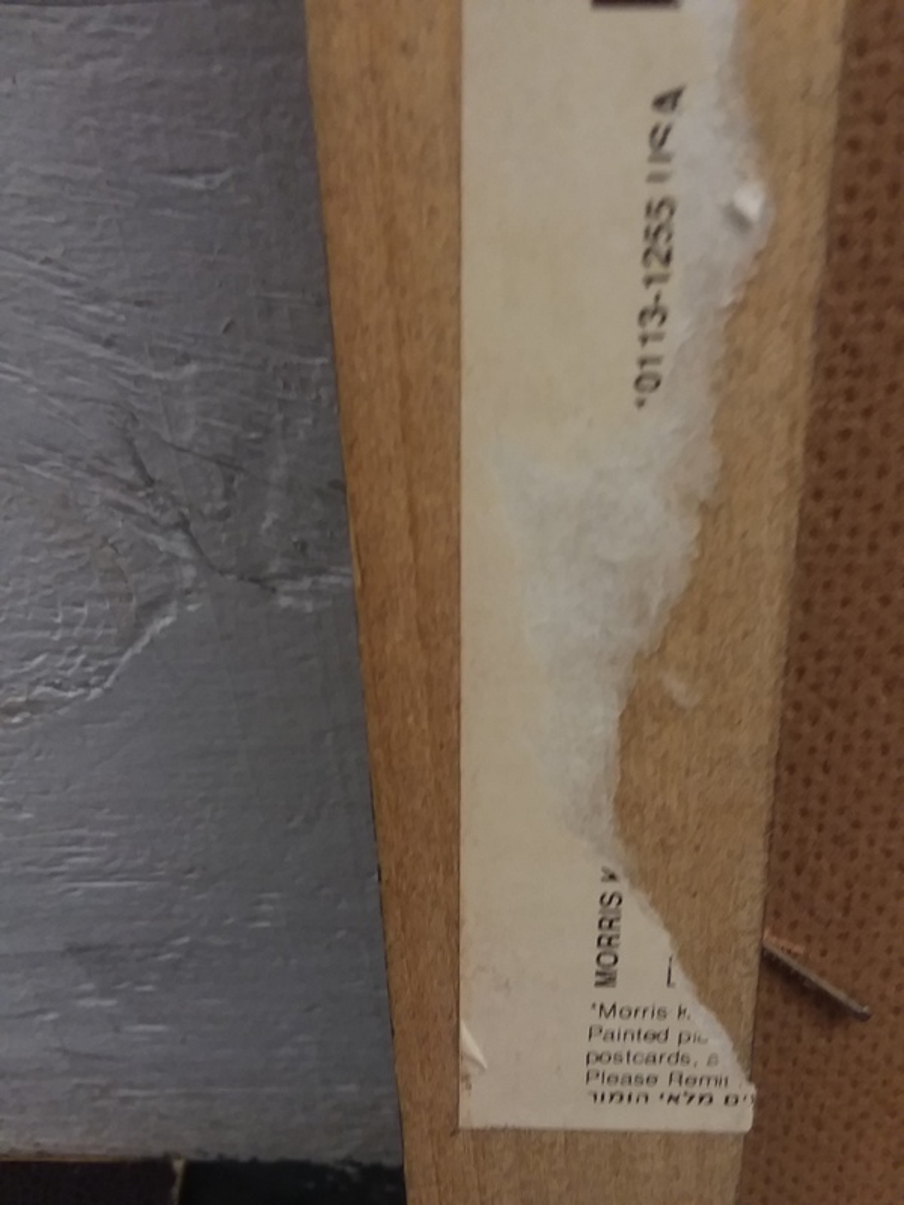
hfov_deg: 48.2
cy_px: 602
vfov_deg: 61.7
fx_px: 1010
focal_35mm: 29
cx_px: 452
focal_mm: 2.47
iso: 100
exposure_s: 1/30
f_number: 1.9
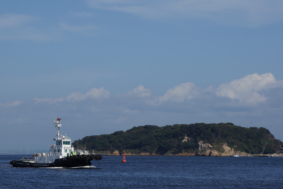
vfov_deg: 9.9
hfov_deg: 14.8
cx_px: 149
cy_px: 98
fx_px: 1093
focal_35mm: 139
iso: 100
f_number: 8
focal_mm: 70
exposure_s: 1/640
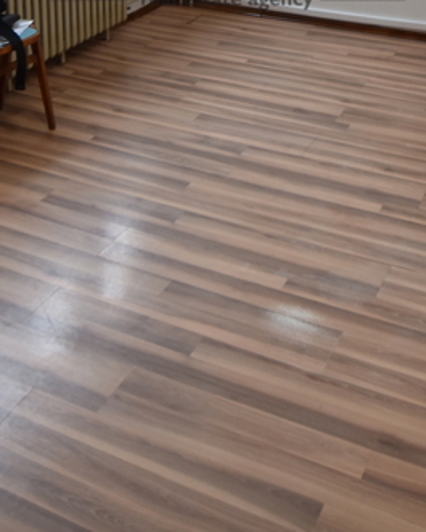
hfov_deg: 29.7
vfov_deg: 31.2
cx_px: 228
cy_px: -98
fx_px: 803
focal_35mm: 51
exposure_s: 1/30
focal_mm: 10
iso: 180
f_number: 4.5
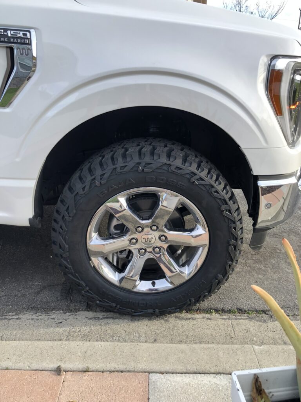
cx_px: 150
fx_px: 325
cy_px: 201
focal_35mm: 28
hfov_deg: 49.7
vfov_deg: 63.4
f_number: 1.8
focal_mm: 4
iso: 20
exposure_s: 1/120
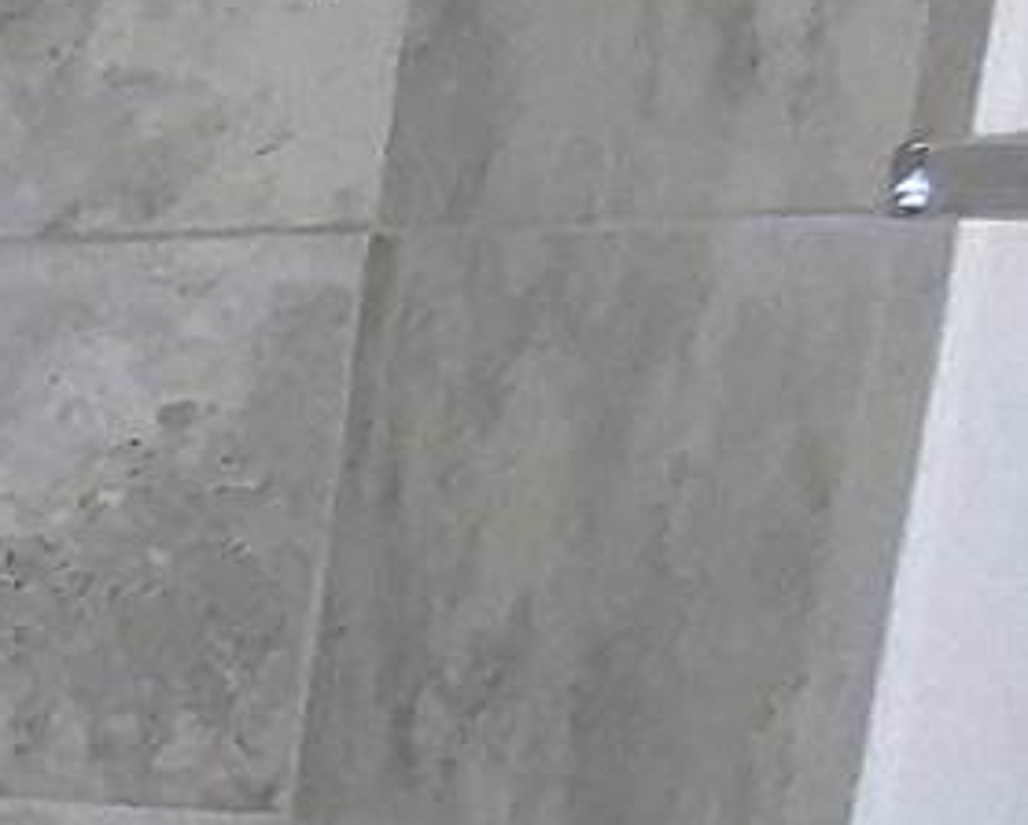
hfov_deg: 10.0
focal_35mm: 93
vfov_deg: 16.3
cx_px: -2432
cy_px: 803
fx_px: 2833
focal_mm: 1.74
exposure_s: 1/60.2
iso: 250
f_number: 2.2
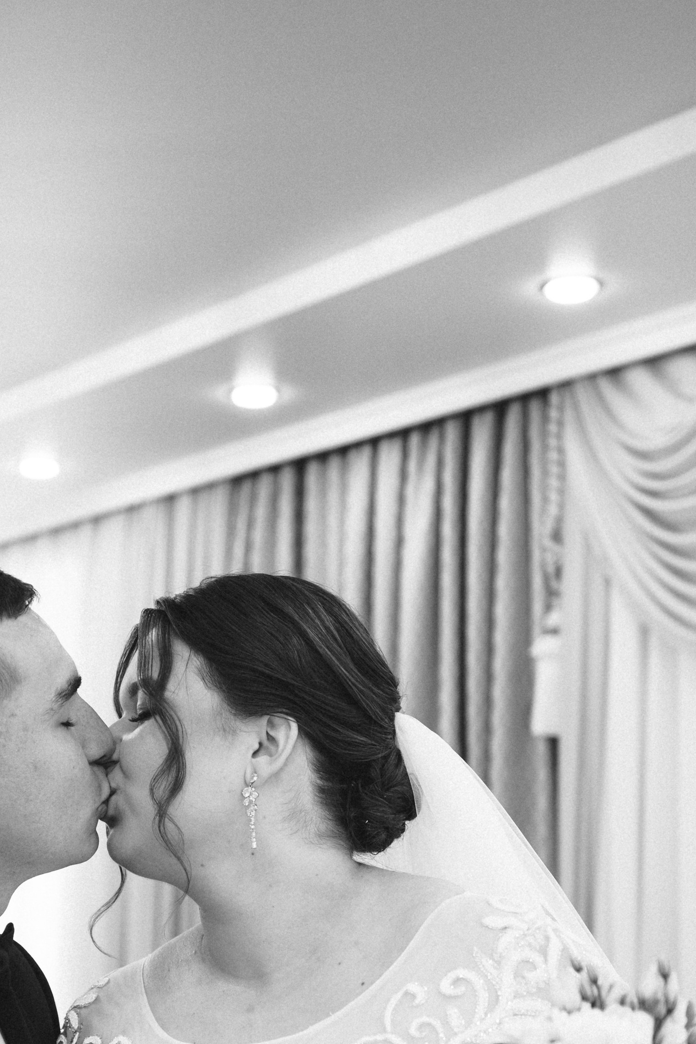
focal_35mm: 63
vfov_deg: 31.4
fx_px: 1827
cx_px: 146
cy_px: 768
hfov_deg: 21.3
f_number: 1.8
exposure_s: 1/250
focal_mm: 24
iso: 400
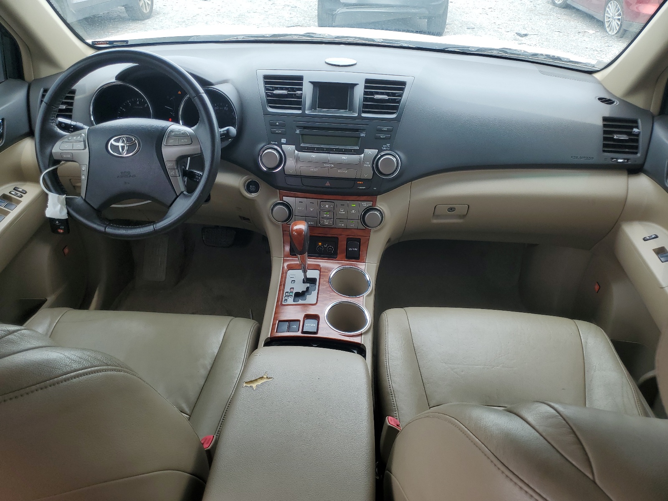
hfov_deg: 67.3
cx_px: 334
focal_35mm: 26
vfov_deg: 53.1
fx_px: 502
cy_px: 250
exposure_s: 1/400
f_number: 1.5
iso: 50
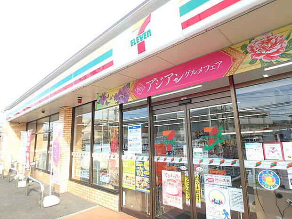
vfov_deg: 63.4
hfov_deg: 79.0
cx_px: 146
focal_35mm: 21
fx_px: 177
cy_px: 110
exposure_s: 1/200
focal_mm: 3.7
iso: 125
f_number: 3.5
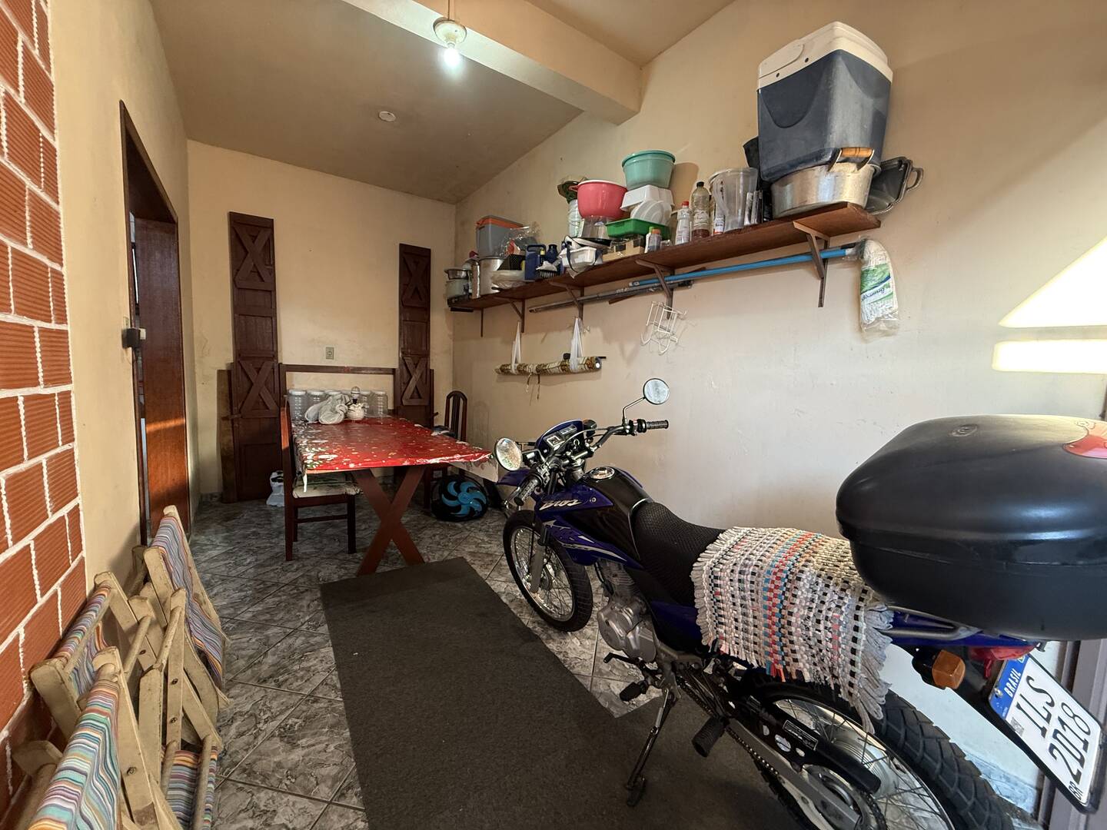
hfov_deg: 102.1
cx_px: 554
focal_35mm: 14
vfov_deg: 85.7
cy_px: 415
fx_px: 448
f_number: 2.2
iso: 250
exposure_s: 1/60
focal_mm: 2.22
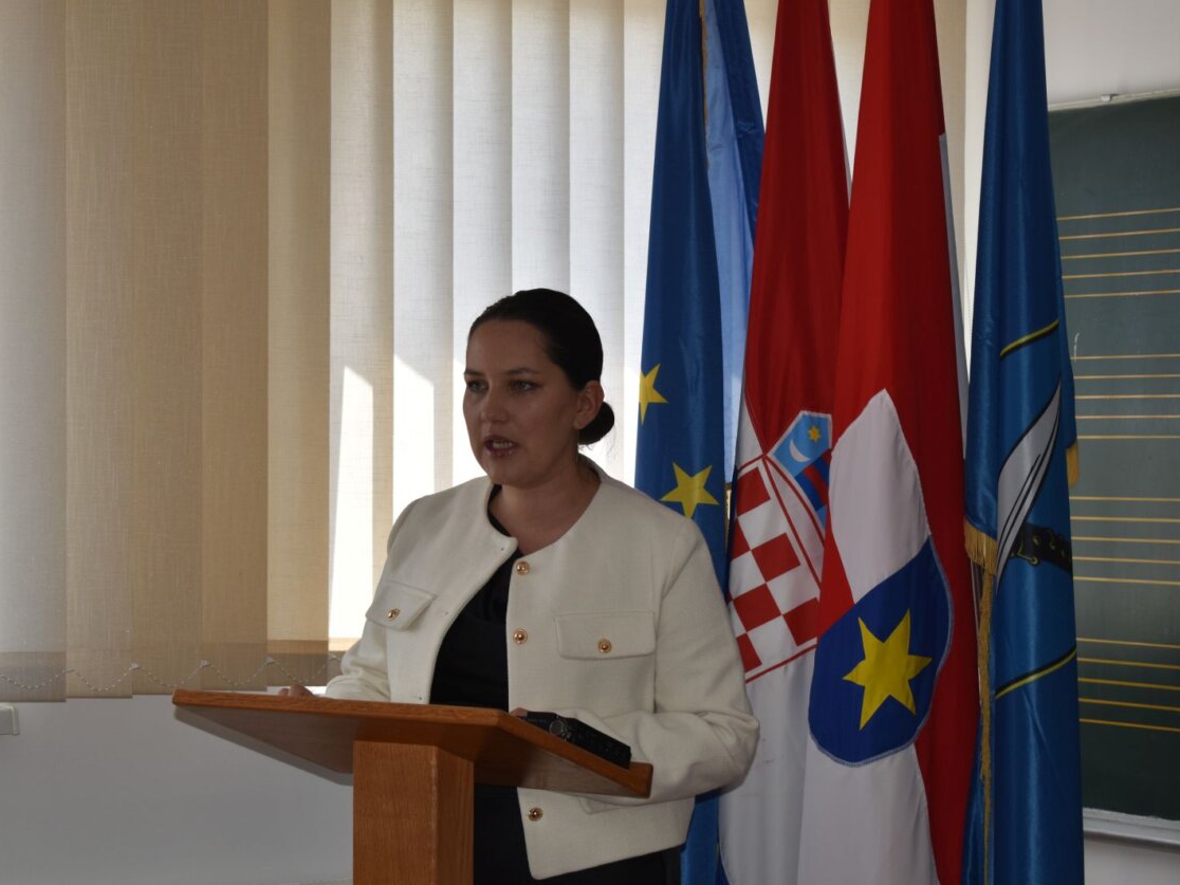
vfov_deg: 16.5
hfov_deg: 21.9
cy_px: 443
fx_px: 3052
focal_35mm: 90
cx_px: 634
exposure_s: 1/200
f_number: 5.6
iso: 125
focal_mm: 55
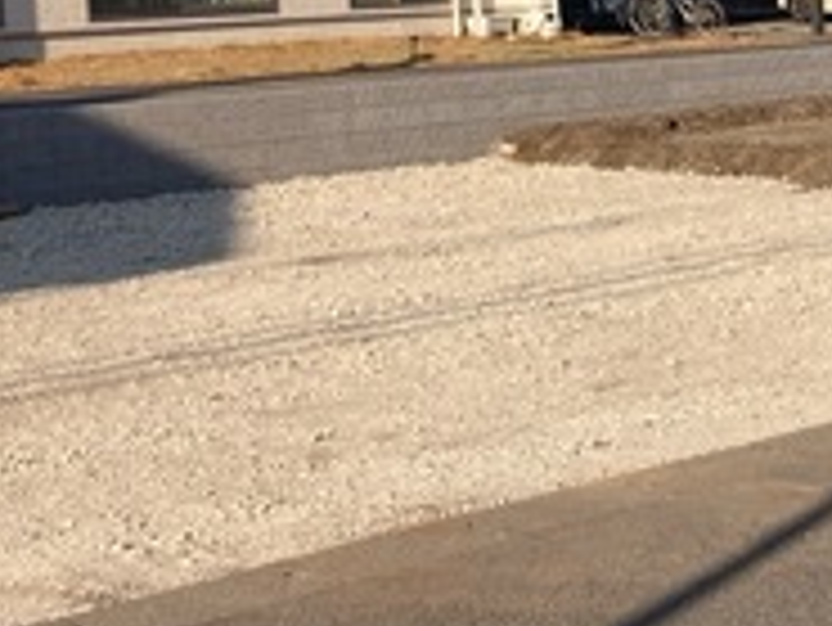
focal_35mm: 97
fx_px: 2333
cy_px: 234
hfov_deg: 19.2
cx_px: 953
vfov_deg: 15.2
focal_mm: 3.99
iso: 20
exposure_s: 1/1869
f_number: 1.8
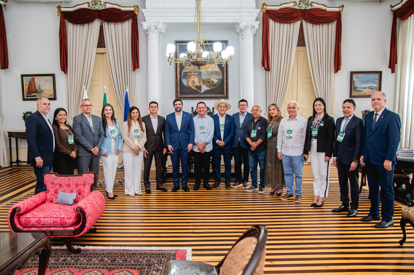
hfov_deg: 65.5
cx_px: 207
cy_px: 138
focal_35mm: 28
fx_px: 322
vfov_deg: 46.3
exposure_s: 1/125
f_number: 4
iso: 2000
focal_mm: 28
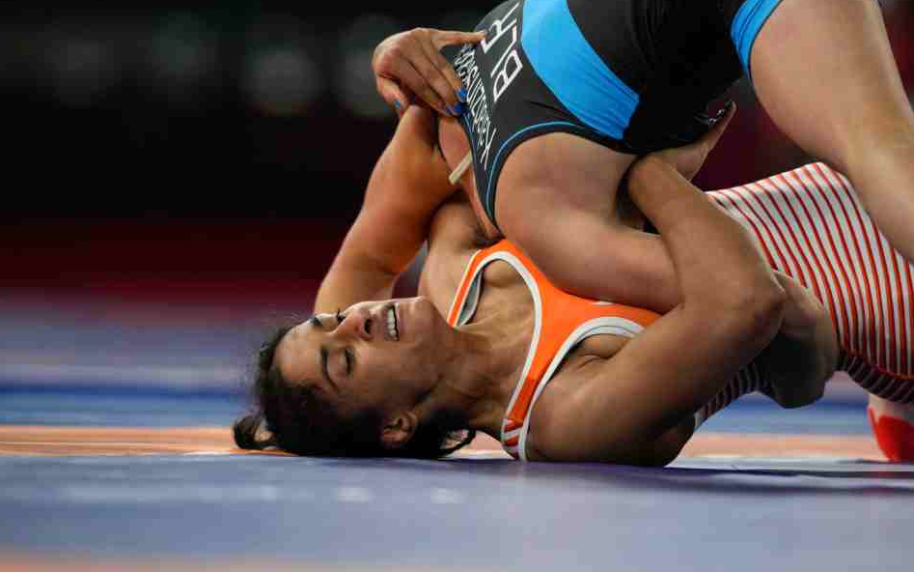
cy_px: 268
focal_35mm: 409
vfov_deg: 3.2
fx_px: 10189
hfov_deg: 5.1
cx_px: 457
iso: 2500
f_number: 4
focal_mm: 400
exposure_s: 1/2500
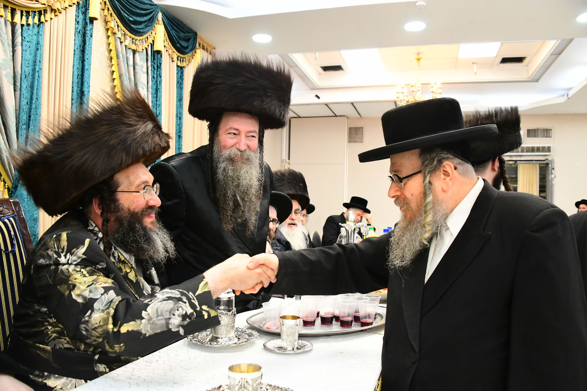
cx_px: 294
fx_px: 456
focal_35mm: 28
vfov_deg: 46.4
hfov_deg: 65.5
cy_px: 196
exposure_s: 1/200
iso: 4000
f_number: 5.6
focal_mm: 28
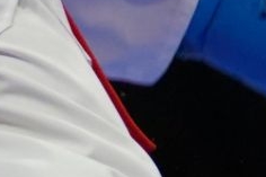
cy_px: -458
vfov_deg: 0.5
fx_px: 18976
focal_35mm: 2570
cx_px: -207
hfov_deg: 0.8
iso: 2500
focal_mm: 225
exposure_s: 1/1000
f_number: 4
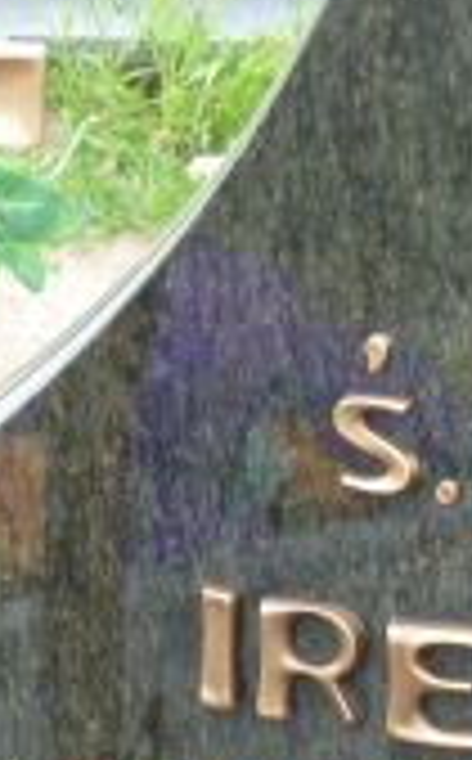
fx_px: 6490
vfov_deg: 6.7
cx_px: 387
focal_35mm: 314
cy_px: 827
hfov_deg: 4.2
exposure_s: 1/50
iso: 125
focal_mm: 17
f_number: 4.3
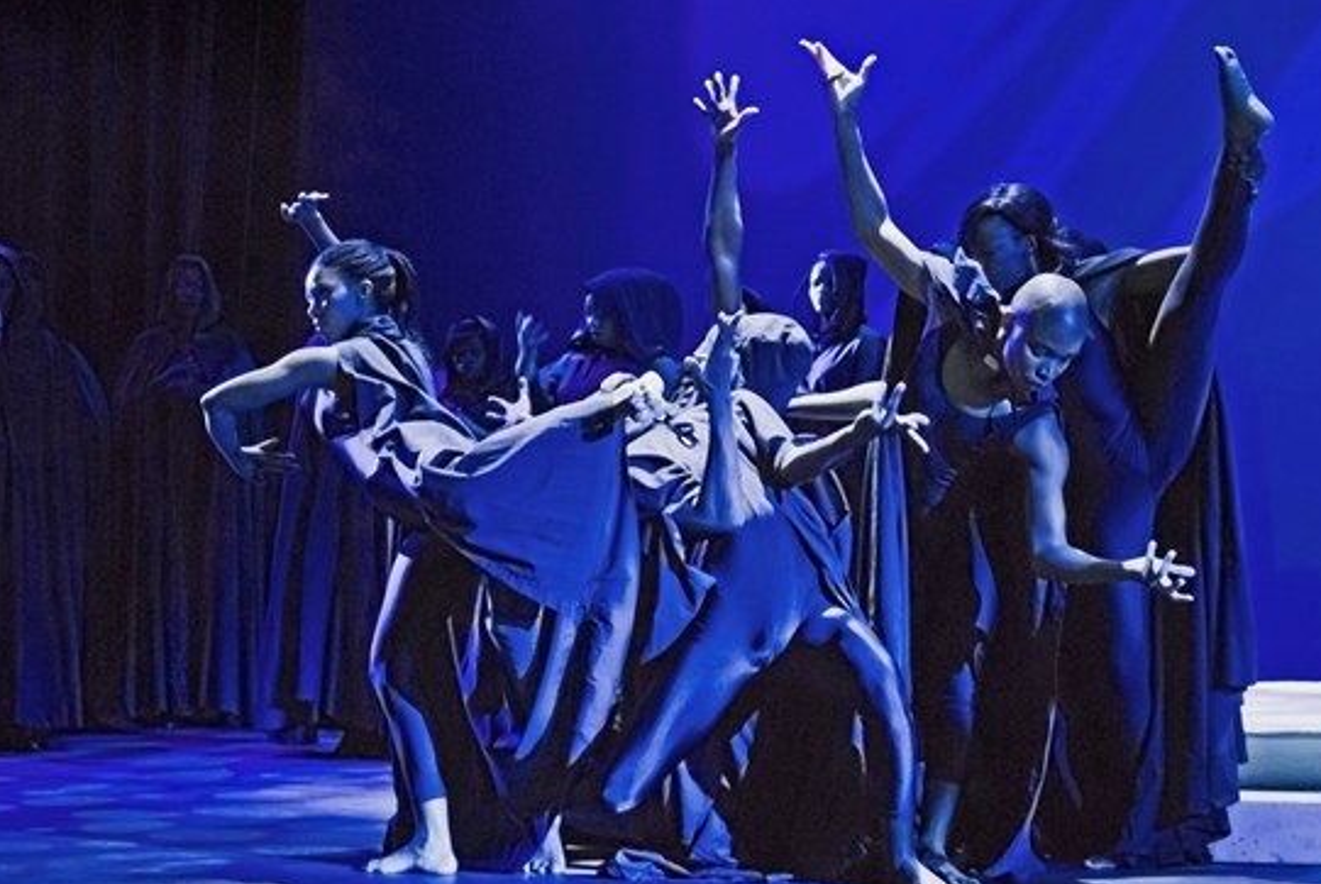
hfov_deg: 20.9
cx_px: 772
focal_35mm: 98
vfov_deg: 14.1
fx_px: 3585
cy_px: 440
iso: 400
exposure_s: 1/25
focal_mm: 55
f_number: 4
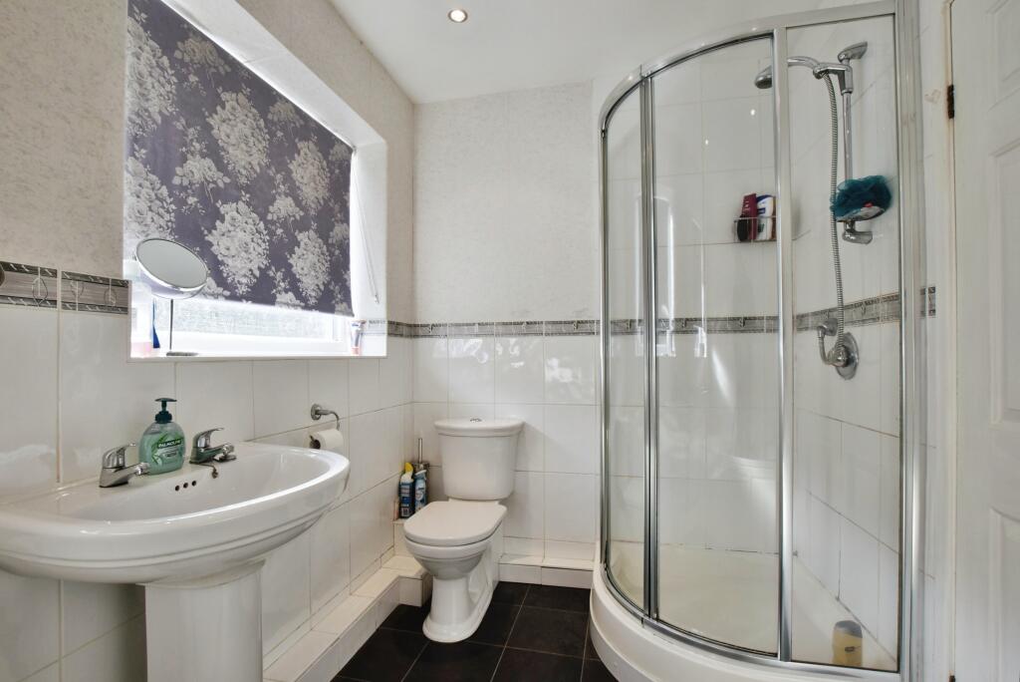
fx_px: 425
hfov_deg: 100.4
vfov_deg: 77.4
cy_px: 341
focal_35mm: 15
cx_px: 510
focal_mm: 10
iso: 640
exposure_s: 1/100
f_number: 8
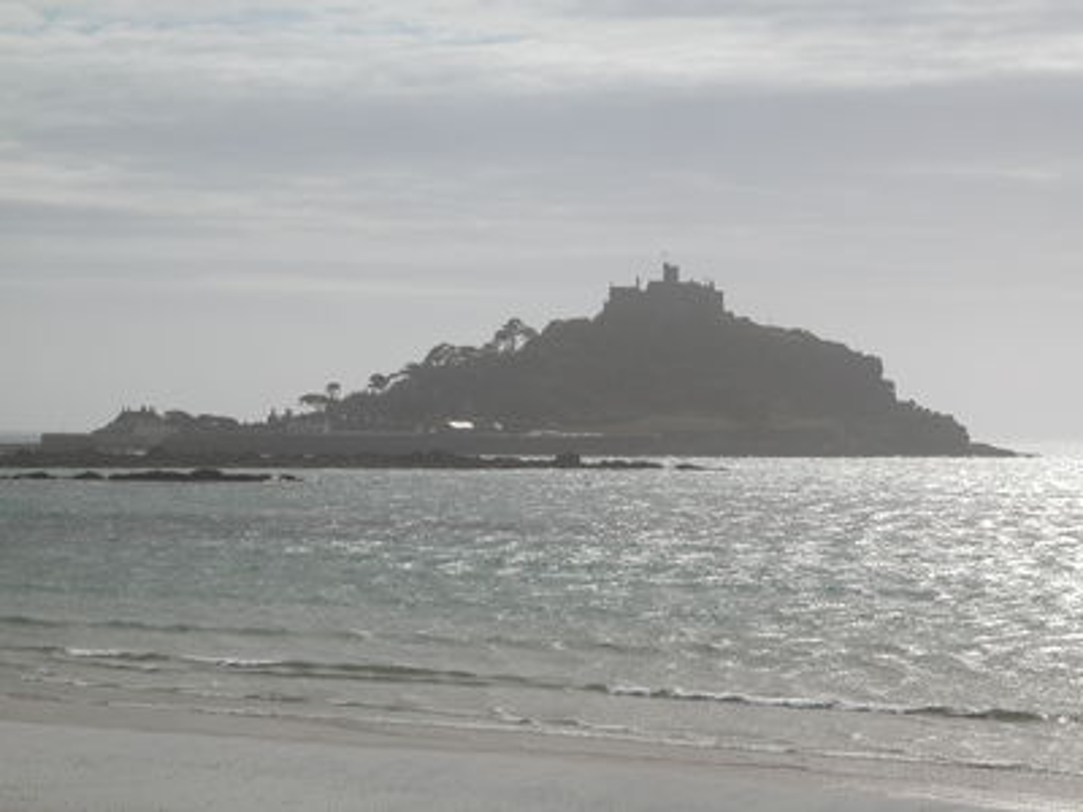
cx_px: 542
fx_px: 3629
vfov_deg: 12.8
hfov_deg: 17.0
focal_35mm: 116
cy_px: 406
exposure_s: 1/812
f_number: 7.5
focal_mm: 29.5
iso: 100
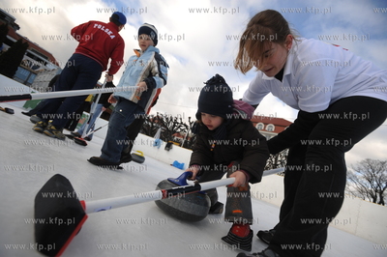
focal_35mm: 17
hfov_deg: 93.3
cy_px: 128
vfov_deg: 70.3
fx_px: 183
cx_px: 194
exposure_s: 1/400
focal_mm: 17
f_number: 5
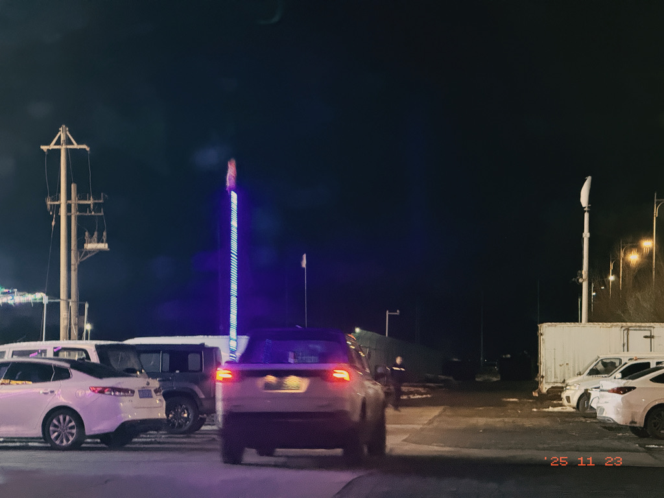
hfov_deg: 16.4
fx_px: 2302
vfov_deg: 12.3
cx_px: 332
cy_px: 249
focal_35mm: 120
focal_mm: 15.66
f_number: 2.8
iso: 1600
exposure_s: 1/17
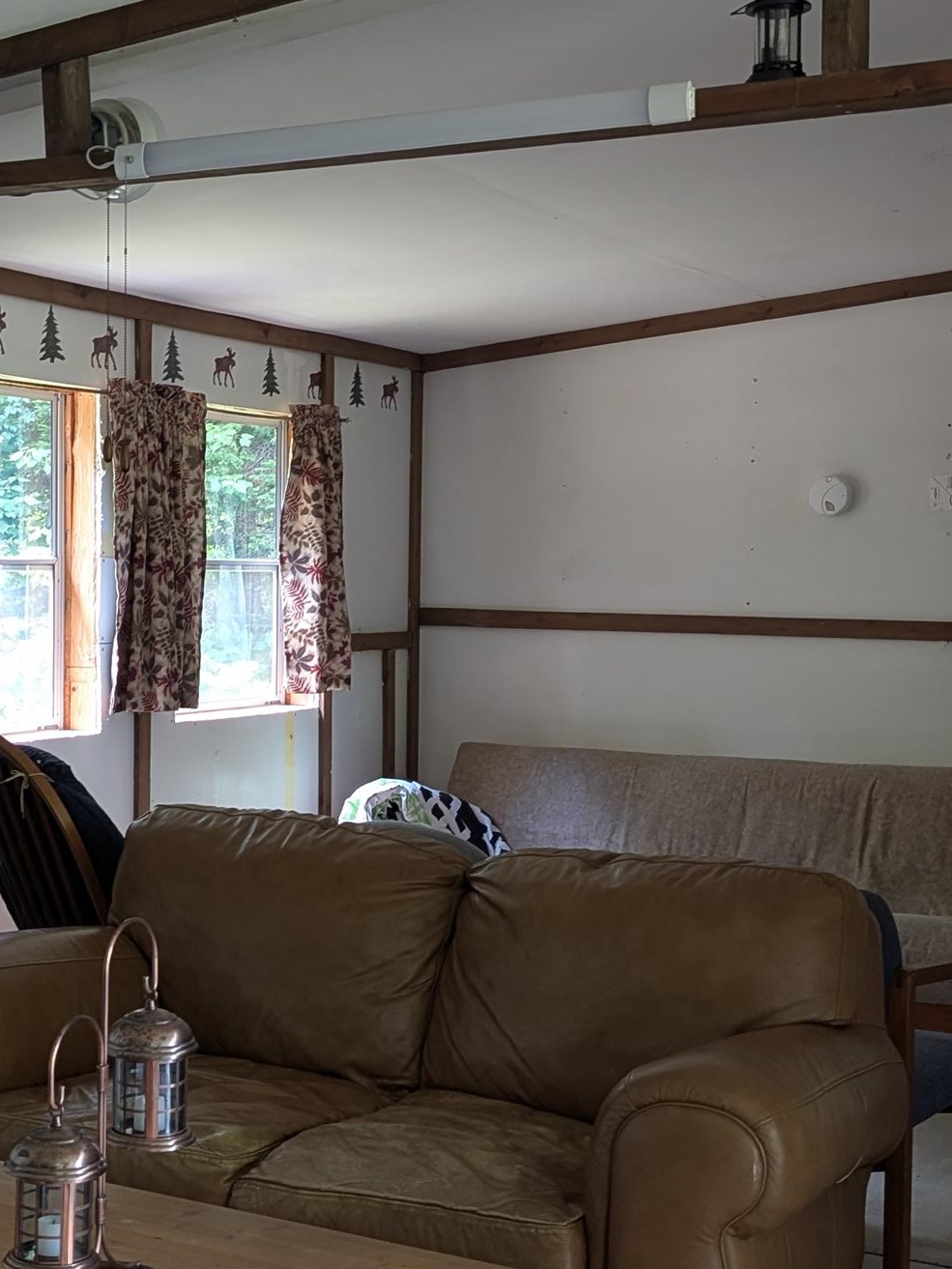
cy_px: 698
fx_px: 2053
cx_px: 169
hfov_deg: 25.6
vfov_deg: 34.3
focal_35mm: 56
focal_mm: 6.9
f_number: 1.68
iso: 137
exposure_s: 1/46.8
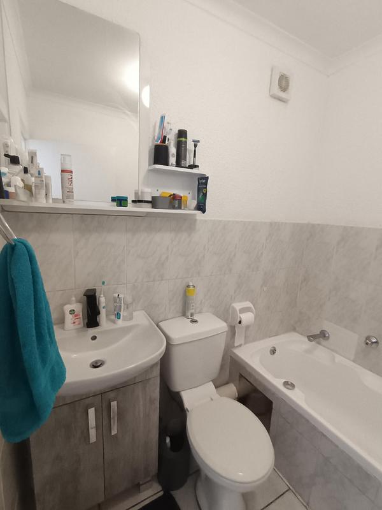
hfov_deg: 74.7
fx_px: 250
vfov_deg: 91.0
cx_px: 191
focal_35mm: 17
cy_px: 255
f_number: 2.2
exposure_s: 1/33.3
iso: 873
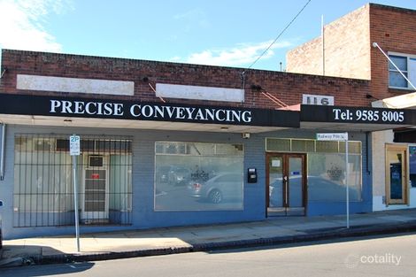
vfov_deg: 34.2
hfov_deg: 49.6
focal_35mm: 39
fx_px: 450
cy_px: 138
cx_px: 208
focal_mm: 26
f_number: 6.3
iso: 100
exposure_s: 1/160
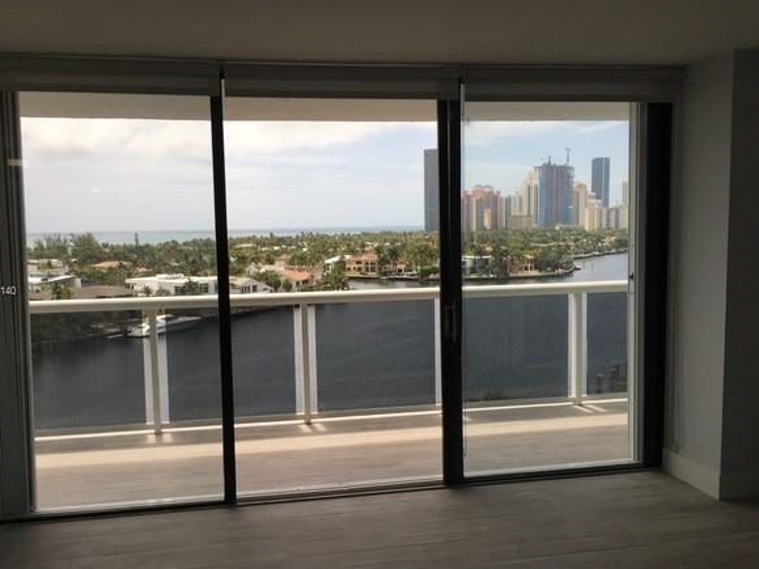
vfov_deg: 44.2
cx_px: 355
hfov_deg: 56.8
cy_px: 292
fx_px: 702
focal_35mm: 32
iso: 40
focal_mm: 4.15
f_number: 2.2
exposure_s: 1/2481
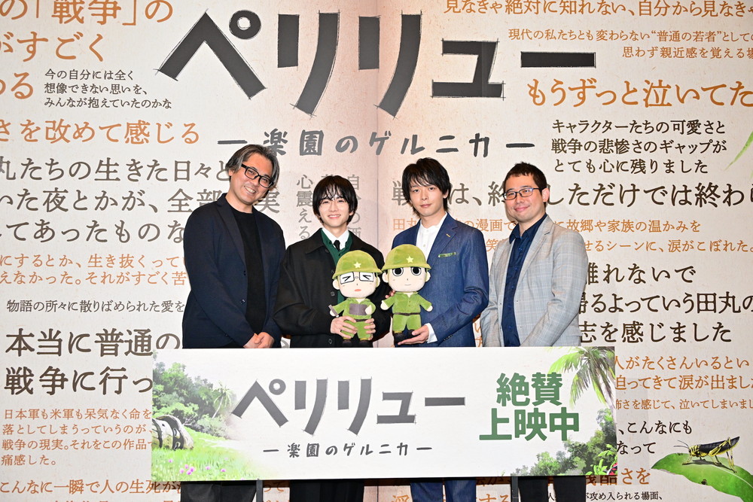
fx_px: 816
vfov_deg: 34.2
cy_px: 251
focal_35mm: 39
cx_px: 376
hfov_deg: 49.5
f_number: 5
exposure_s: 1/200
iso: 2500
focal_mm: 39
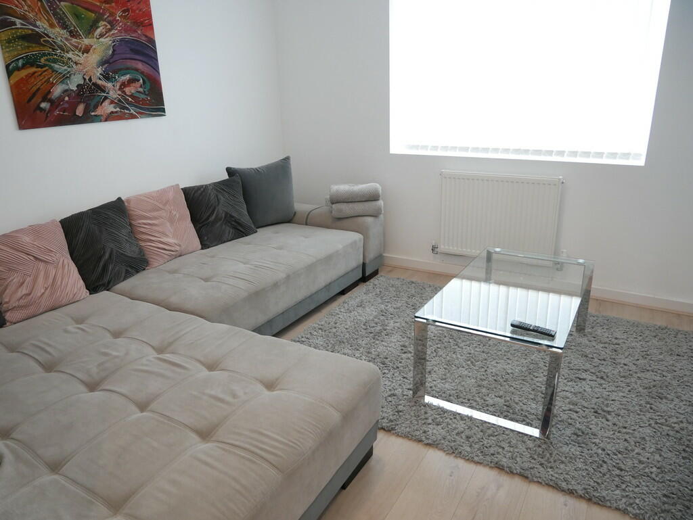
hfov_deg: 71.6
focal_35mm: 24
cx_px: 346
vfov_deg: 56.9
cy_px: 260
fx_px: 481
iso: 1000
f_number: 3.5
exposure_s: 1/60
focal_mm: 12
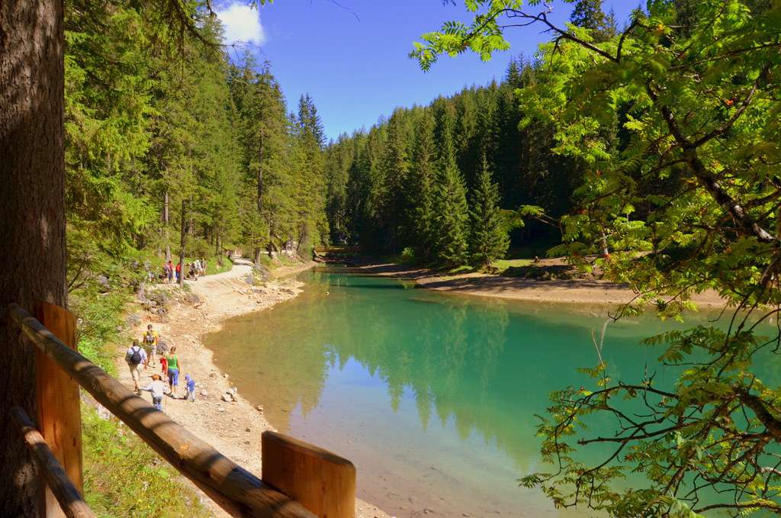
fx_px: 585
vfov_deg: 47.8
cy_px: 259
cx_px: 390
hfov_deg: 67.5
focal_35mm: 27
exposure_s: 1/250
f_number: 8
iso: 160
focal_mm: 18
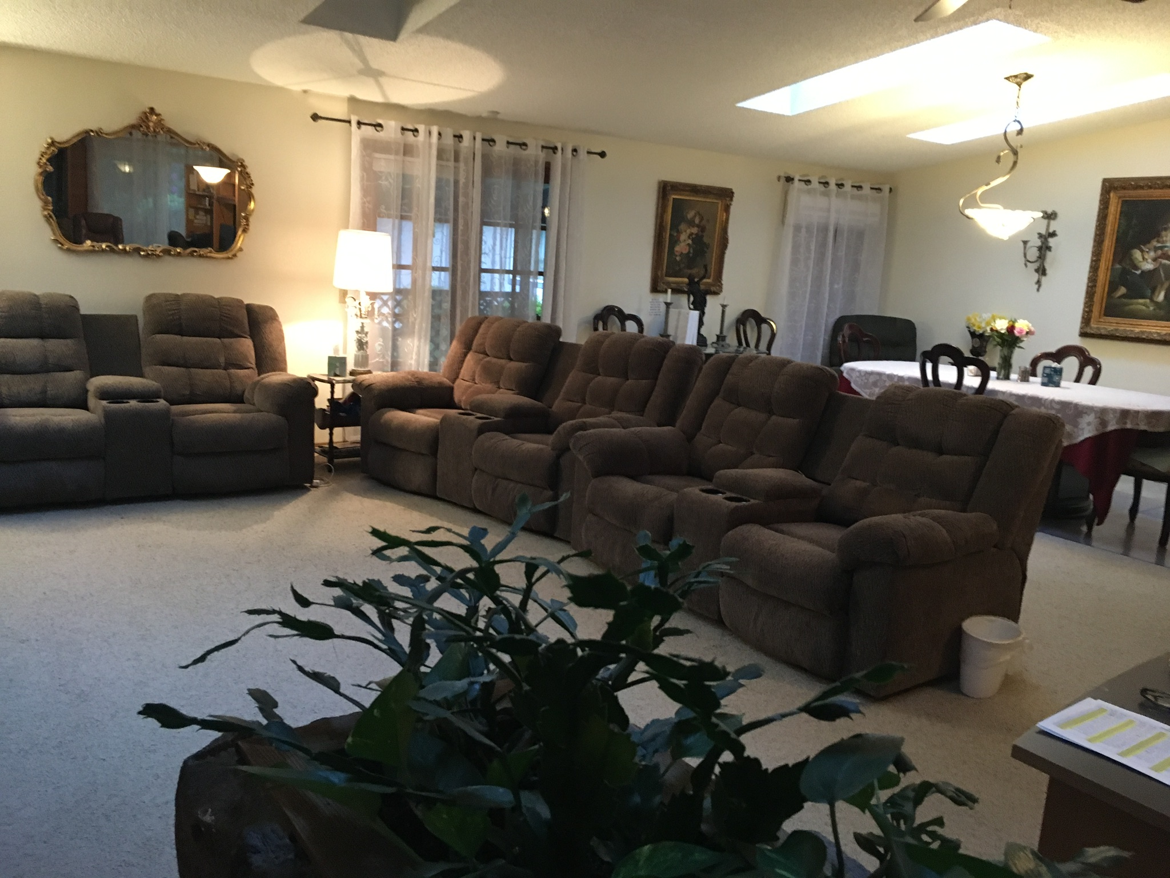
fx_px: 980
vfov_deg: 48.2
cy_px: 439
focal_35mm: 29
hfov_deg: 61.7
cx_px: 585
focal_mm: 4.15
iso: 200
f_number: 2.2
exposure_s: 1/15
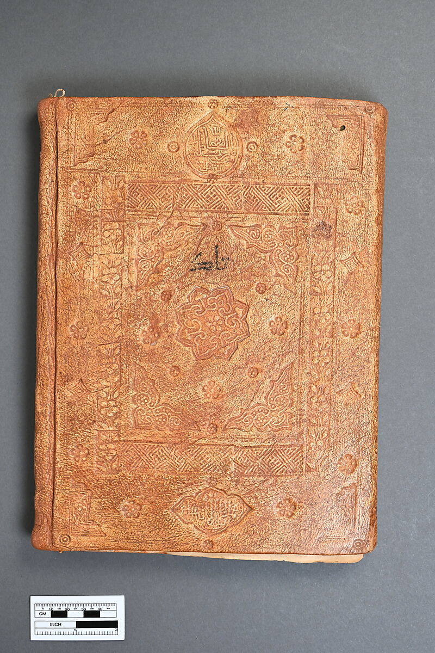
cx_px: 218
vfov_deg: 39.6
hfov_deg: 27.0
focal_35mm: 50
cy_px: 326
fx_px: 906
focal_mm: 50
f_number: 7.1
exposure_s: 1/100
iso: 800
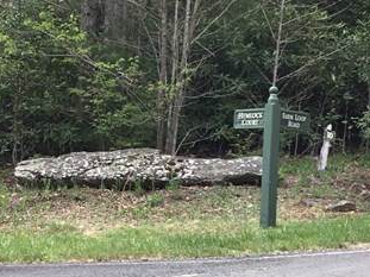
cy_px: 114
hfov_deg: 19.2
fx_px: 1090
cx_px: 108
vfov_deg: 14.5
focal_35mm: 102
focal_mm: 3.3
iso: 25
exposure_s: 1/279
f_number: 2.4
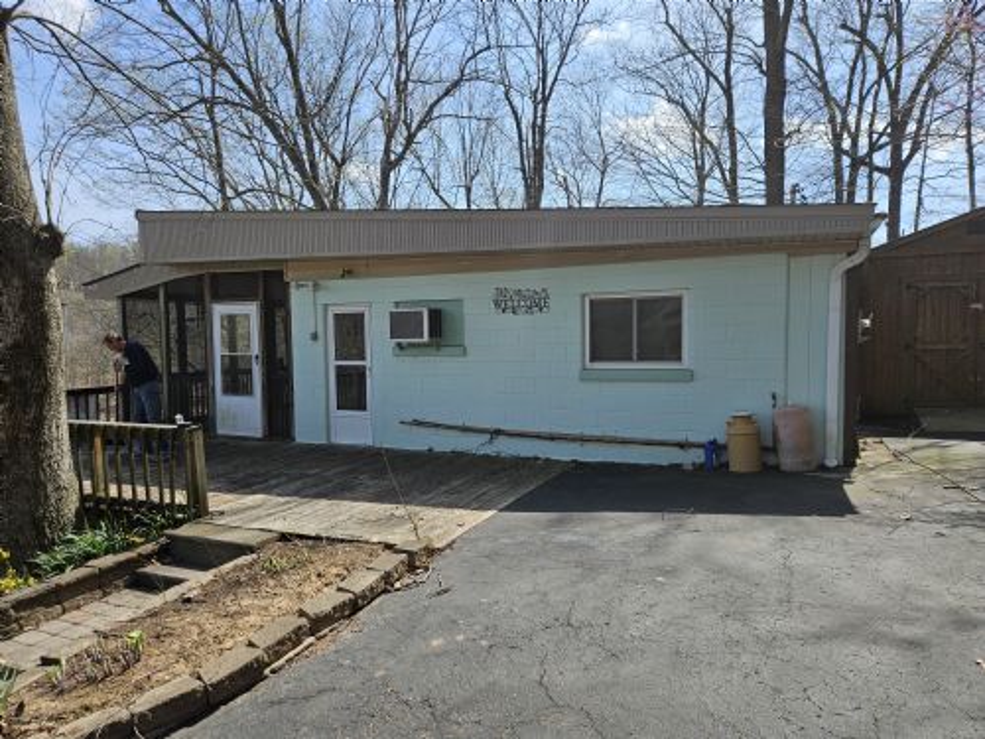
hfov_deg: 73.9
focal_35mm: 23
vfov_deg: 58.9
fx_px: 654
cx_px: 492
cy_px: 370
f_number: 1.8
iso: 25
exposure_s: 1/1449
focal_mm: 5.4
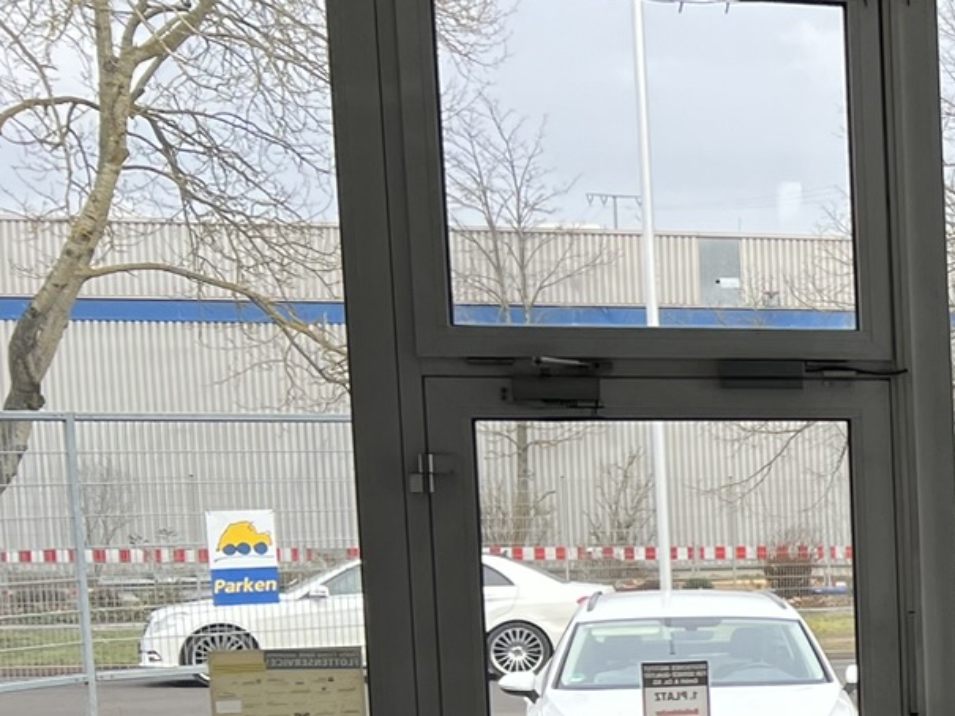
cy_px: 688
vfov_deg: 16.5
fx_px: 2428
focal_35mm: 88
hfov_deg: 18.7
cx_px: 1569
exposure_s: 1/138
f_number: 1.5
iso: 32
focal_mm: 5.7
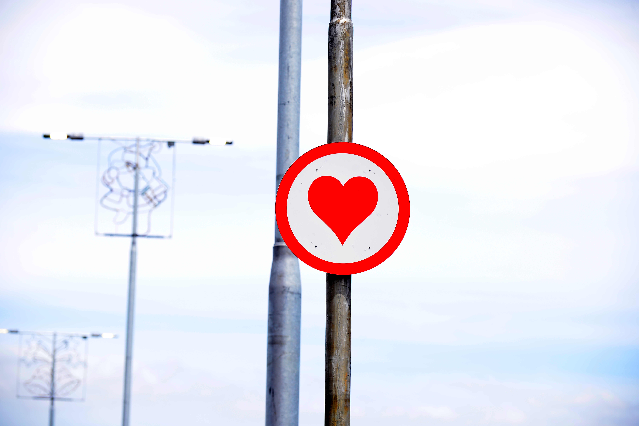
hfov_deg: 16.4
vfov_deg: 11.0
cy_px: 213
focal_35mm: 125
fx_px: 2219
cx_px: 320
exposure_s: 1/250
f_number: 9
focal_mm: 125
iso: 100
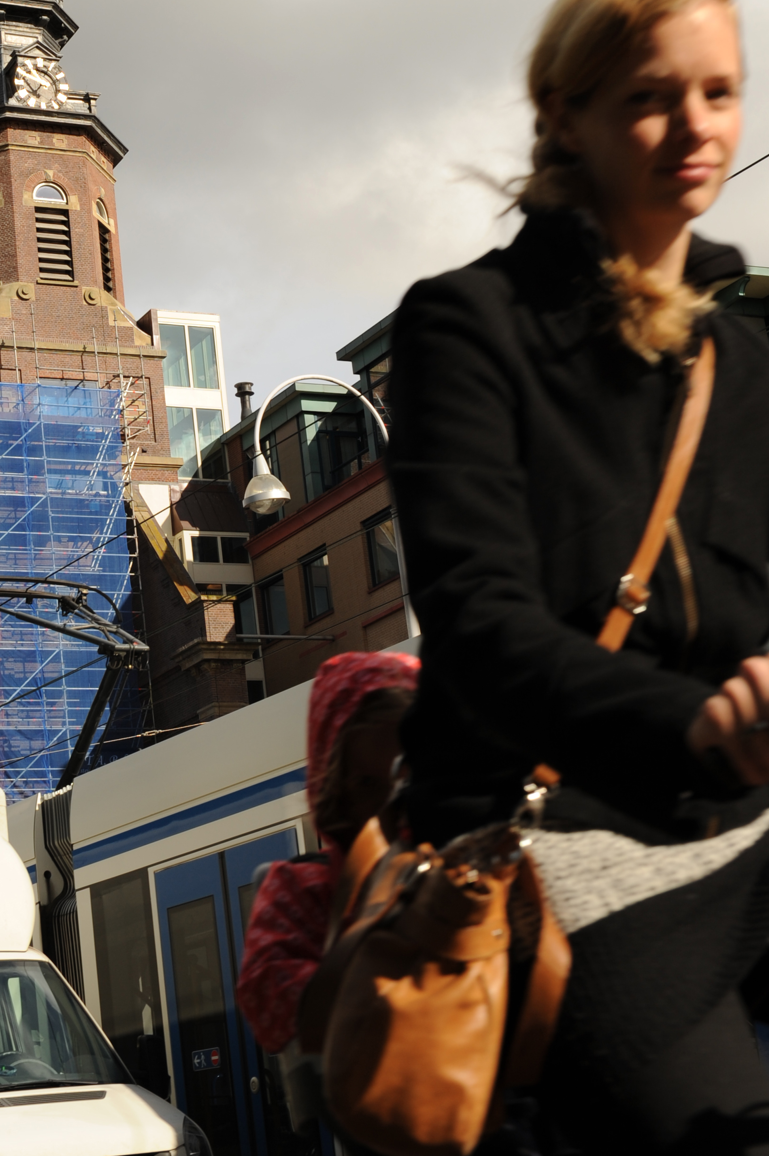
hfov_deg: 18.4
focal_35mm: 73
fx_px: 2343
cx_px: 137
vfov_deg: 27.6
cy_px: 427
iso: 200
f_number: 9
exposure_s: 1/400
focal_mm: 42
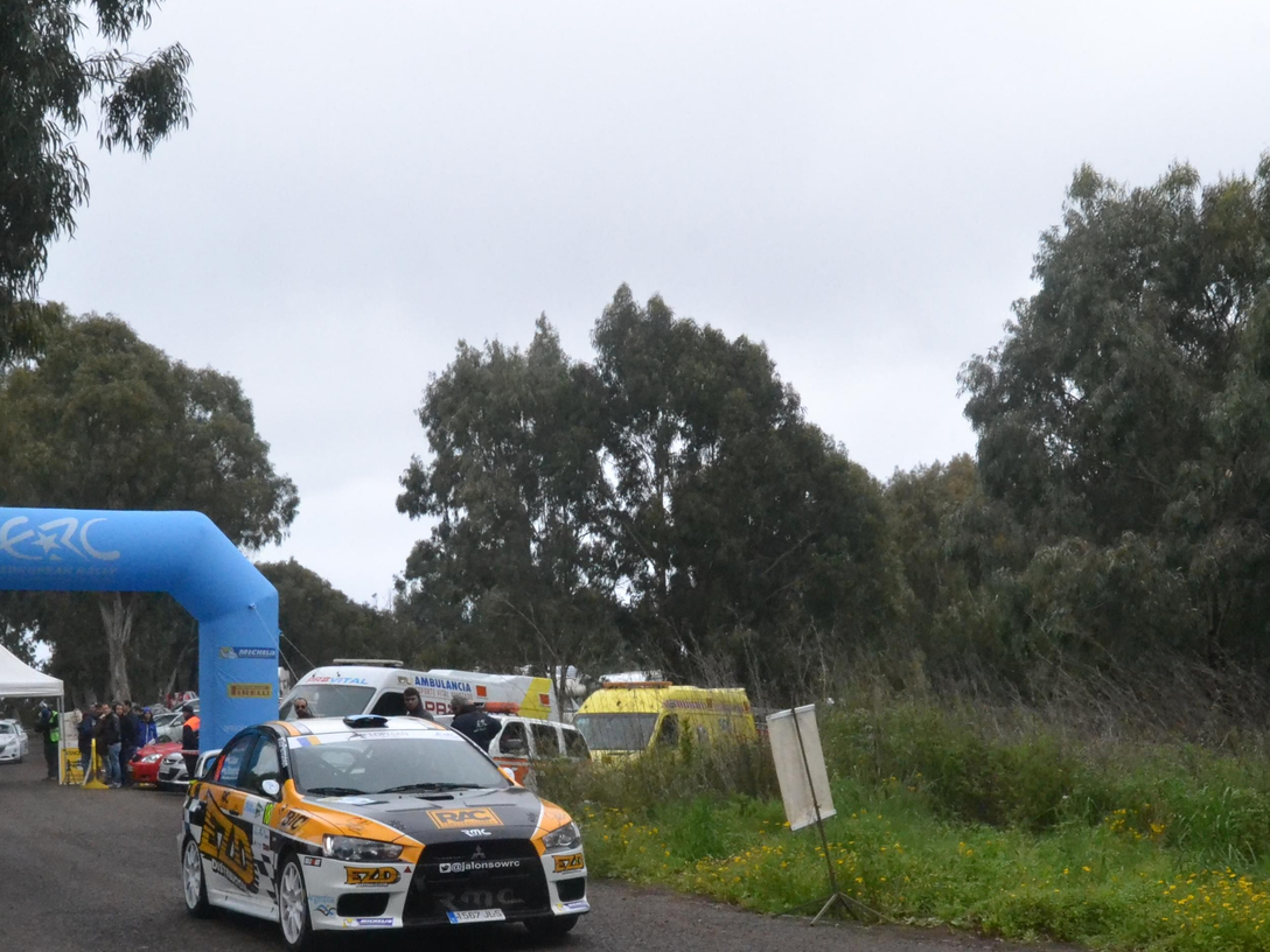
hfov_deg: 36.2
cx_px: 641
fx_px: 1944
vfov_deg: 27.0
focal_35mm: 53
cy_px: 758
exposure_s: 1/1000
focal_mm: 20
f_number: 11
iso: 3200
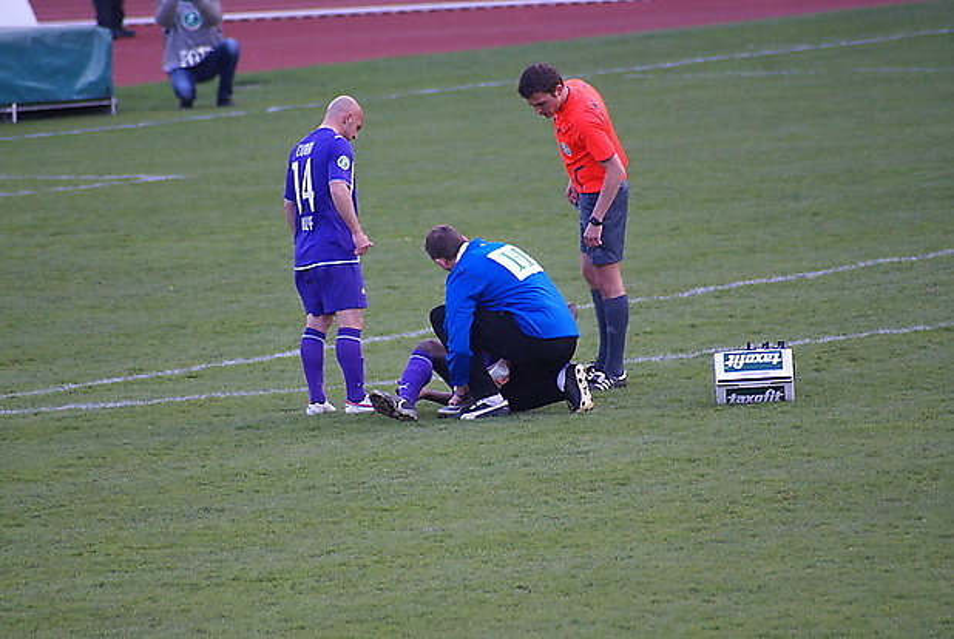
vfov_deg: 3.1
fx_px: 11942
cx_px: 477
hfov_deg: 4.6
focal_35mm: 450
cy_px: 320
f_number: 5.6
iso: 800
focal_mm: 300
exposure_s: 1/200
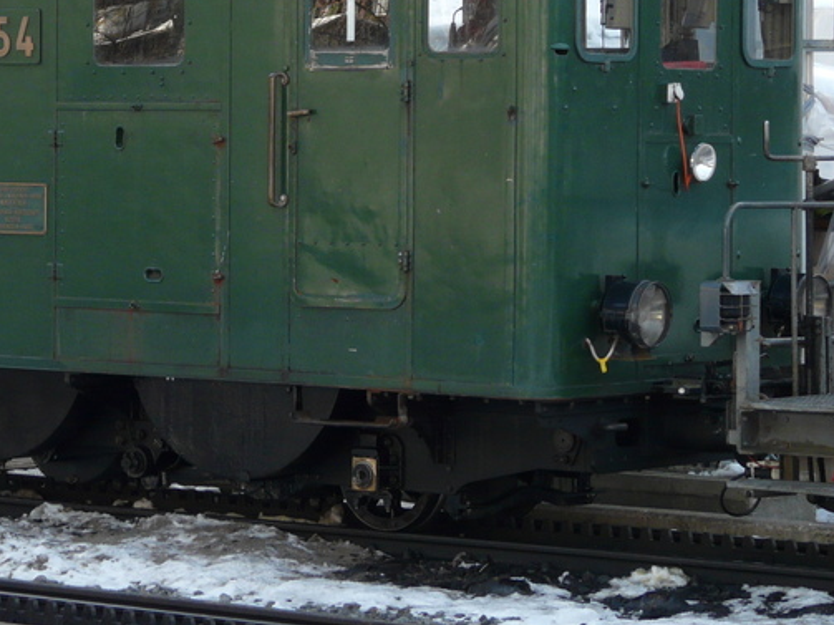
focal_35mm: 153
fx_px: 3685
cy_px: 81
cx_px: 179
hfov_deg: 12.9
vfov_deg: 9.7
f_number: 4
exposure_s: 1/100
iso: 100
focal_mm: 12.6
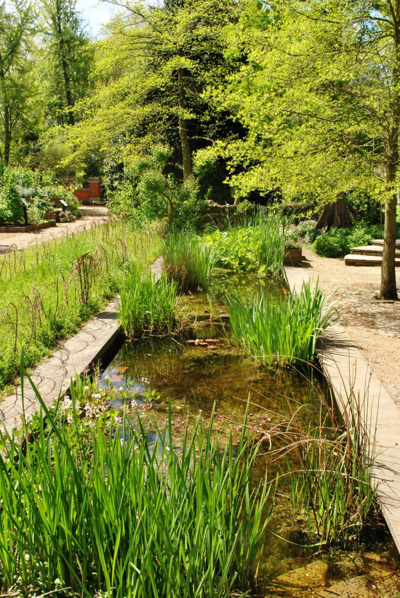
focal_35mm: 36
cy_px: 299
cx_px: 200
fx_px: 599
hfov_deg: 37.0
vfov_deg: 53.1
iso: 100
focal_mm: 24
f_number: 8
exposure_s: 1/125
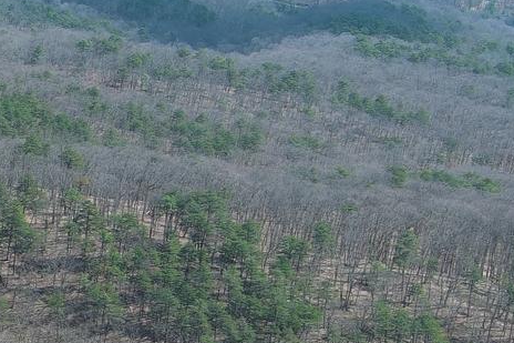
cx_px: -502
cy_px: 194
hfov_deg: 13.7
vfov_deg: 10.7
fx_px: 1827
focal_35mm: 128
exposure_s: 1/561
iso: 100
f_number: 2.8
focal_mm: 10.57
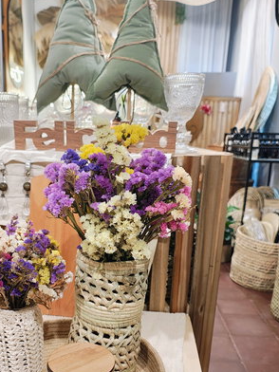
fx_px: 365
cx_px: 92
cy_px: 234
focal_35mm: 34
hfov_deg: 41.2
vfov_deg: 53.3
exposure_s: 1/33.3
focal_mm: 5.89
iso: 875
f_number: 1.4
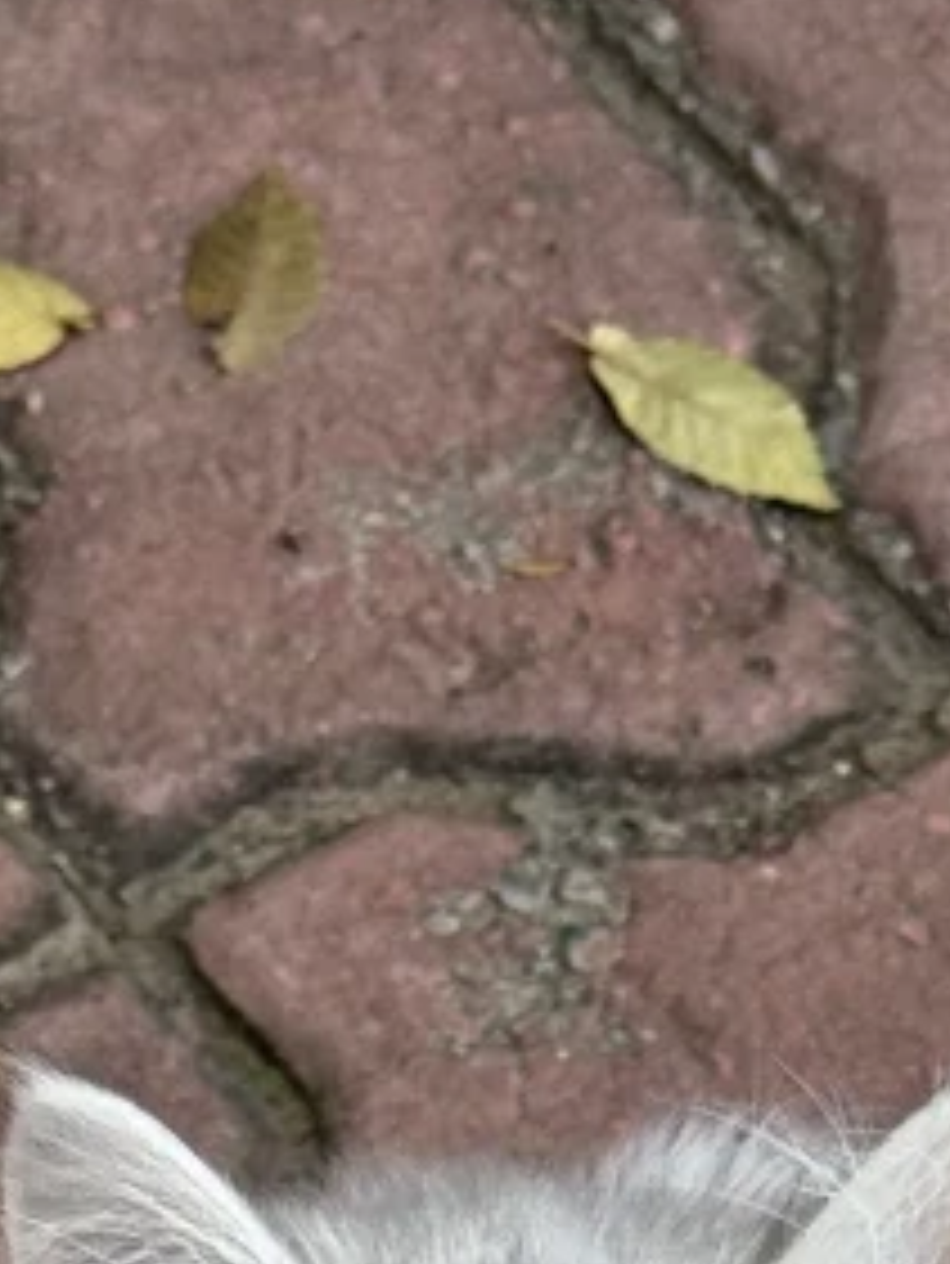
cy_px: 2559
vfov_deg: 7.7
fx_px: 8995
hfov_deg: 6.0
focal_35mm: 246
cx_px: 1166
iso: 64
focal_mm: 6.76
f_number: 1.78
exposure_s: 1/495
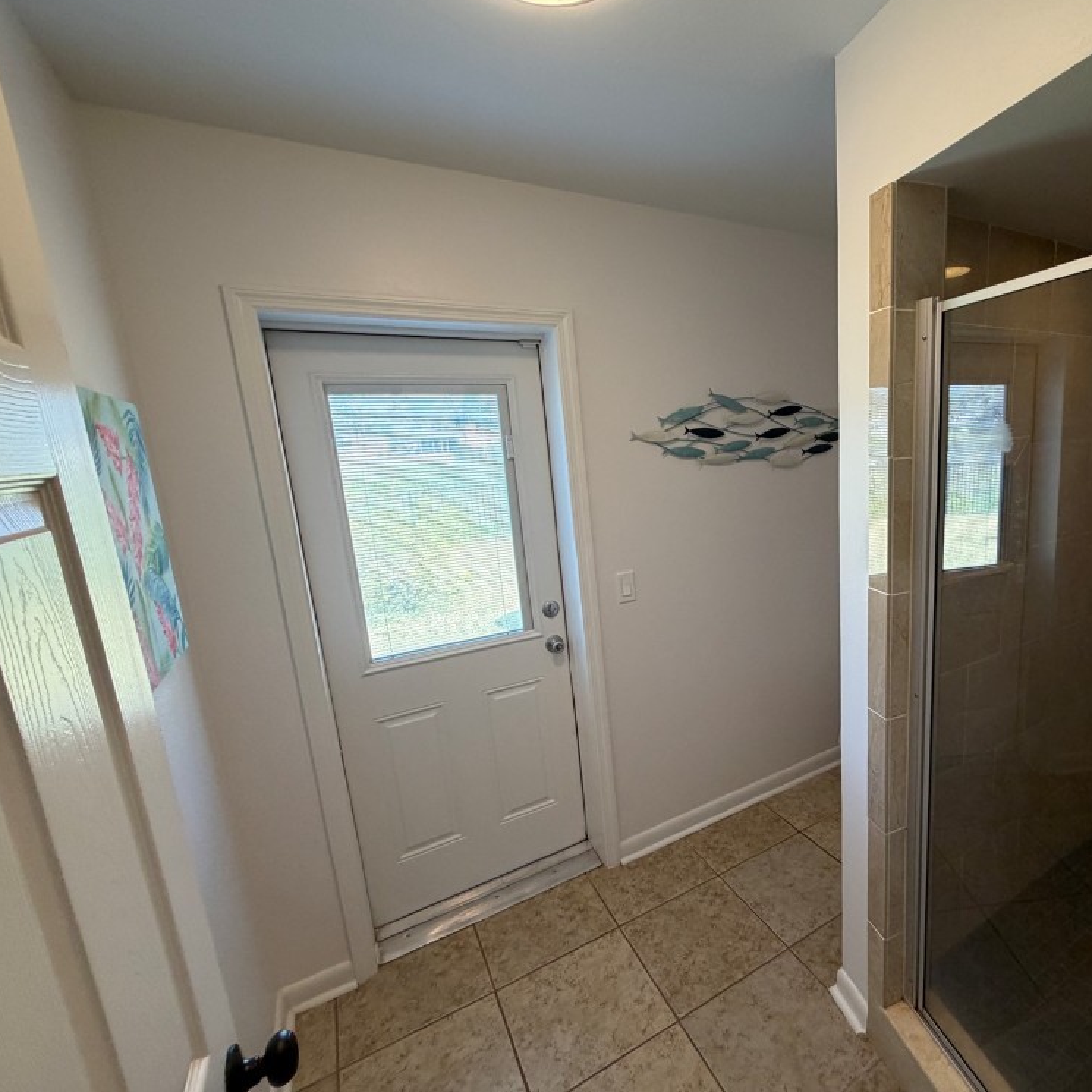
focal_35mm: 17
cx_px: 723
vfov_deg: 84.0
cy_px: 553
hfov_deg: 81.3
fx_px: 607
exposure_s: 1/120
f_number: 2.2
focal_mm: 2.22
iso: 200
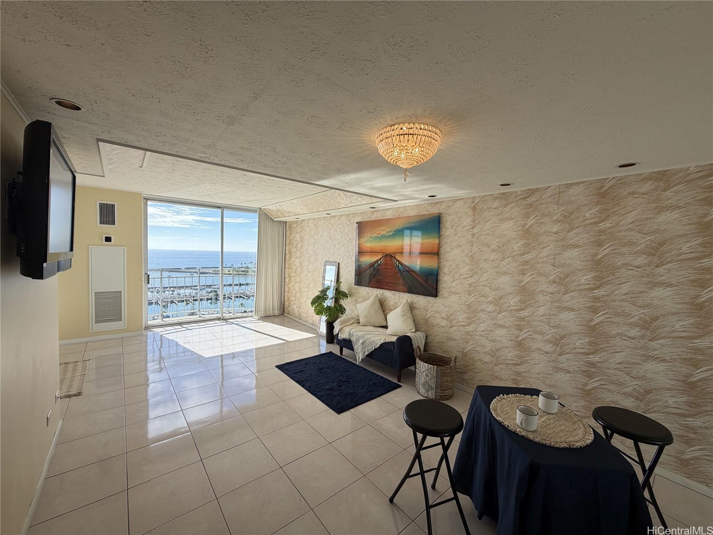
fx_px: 288
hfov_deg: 102.1
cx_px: 356
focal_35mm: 14
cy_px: 268
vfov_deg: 85.7
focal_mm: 2.22
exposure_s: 1/361
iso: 50
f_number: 2.2
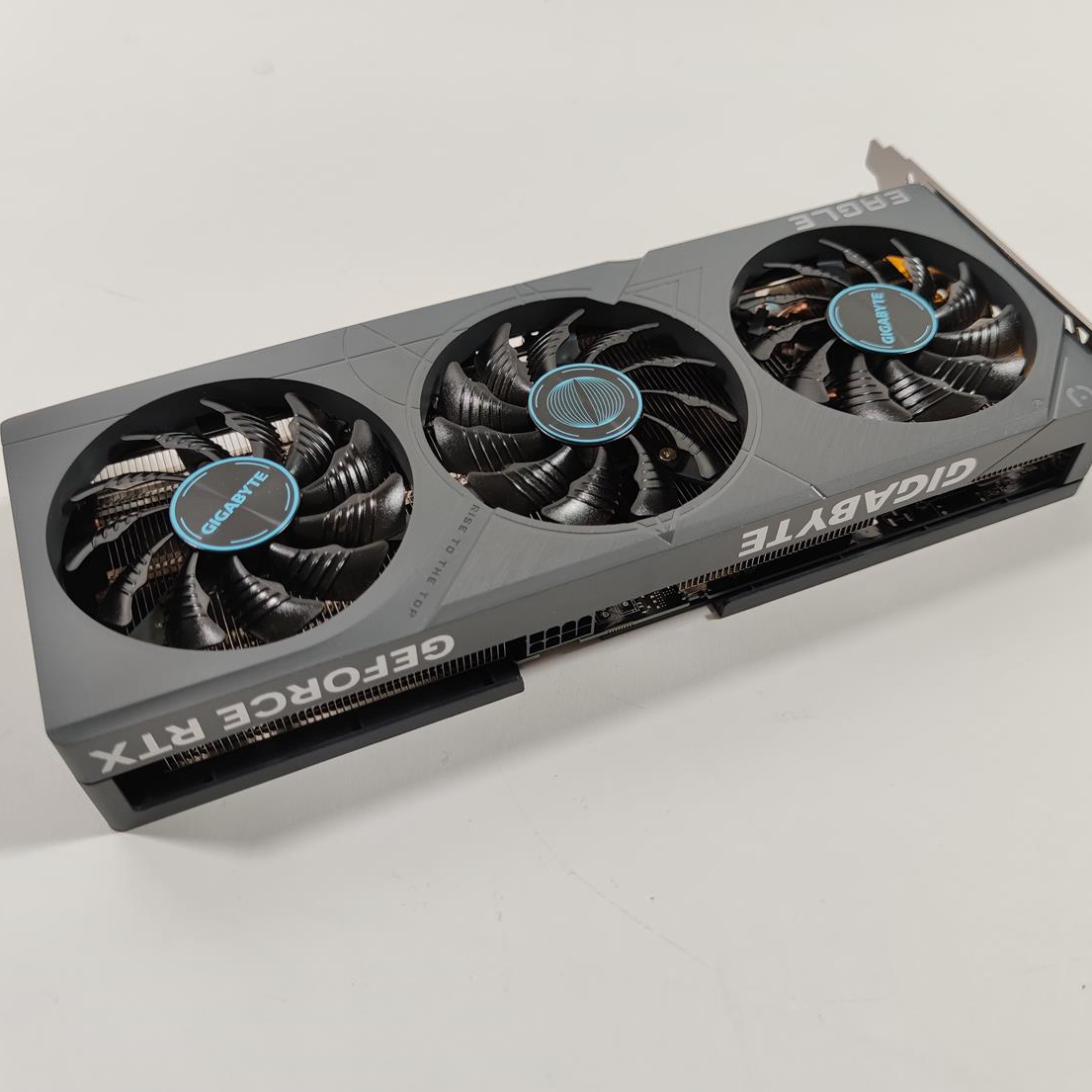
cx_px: 579
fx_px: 1071
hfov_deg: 54.0
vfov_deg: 54.0
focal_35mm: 30
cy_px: 554
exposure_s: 1/100
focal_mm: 6.78
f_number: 1.85
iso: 70
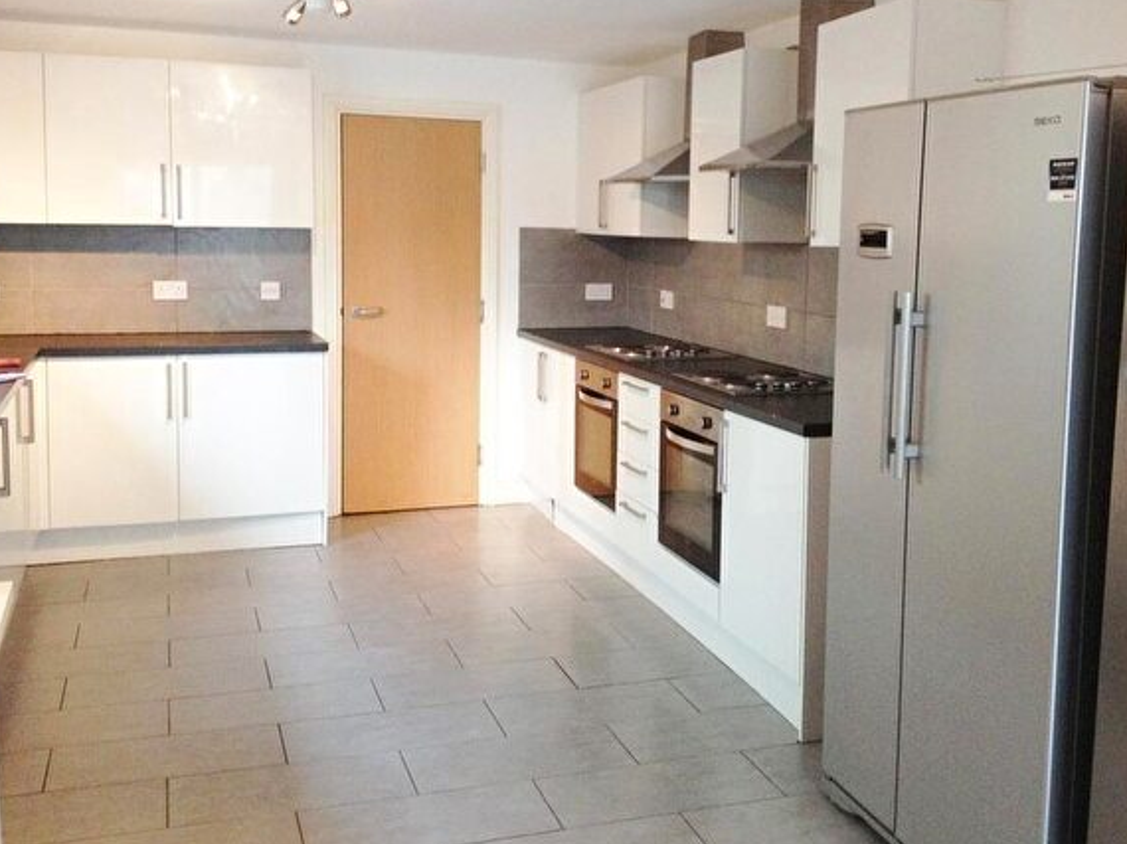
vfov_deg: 33.5
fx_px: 1399
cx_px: 666
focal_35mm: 43
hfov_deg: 43.7
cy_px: 335
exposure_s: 1/20
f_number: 2.4
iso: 200
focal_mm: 4.28
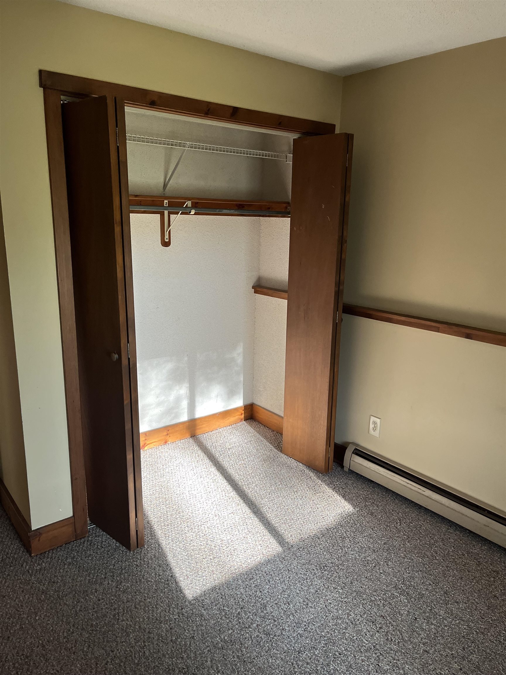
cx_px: 253
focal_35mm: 26
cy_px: 338
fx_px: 507
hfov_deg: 53.1
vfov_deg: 67.3
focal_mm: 5.1
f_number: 1.6
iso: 125
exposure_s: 1/114
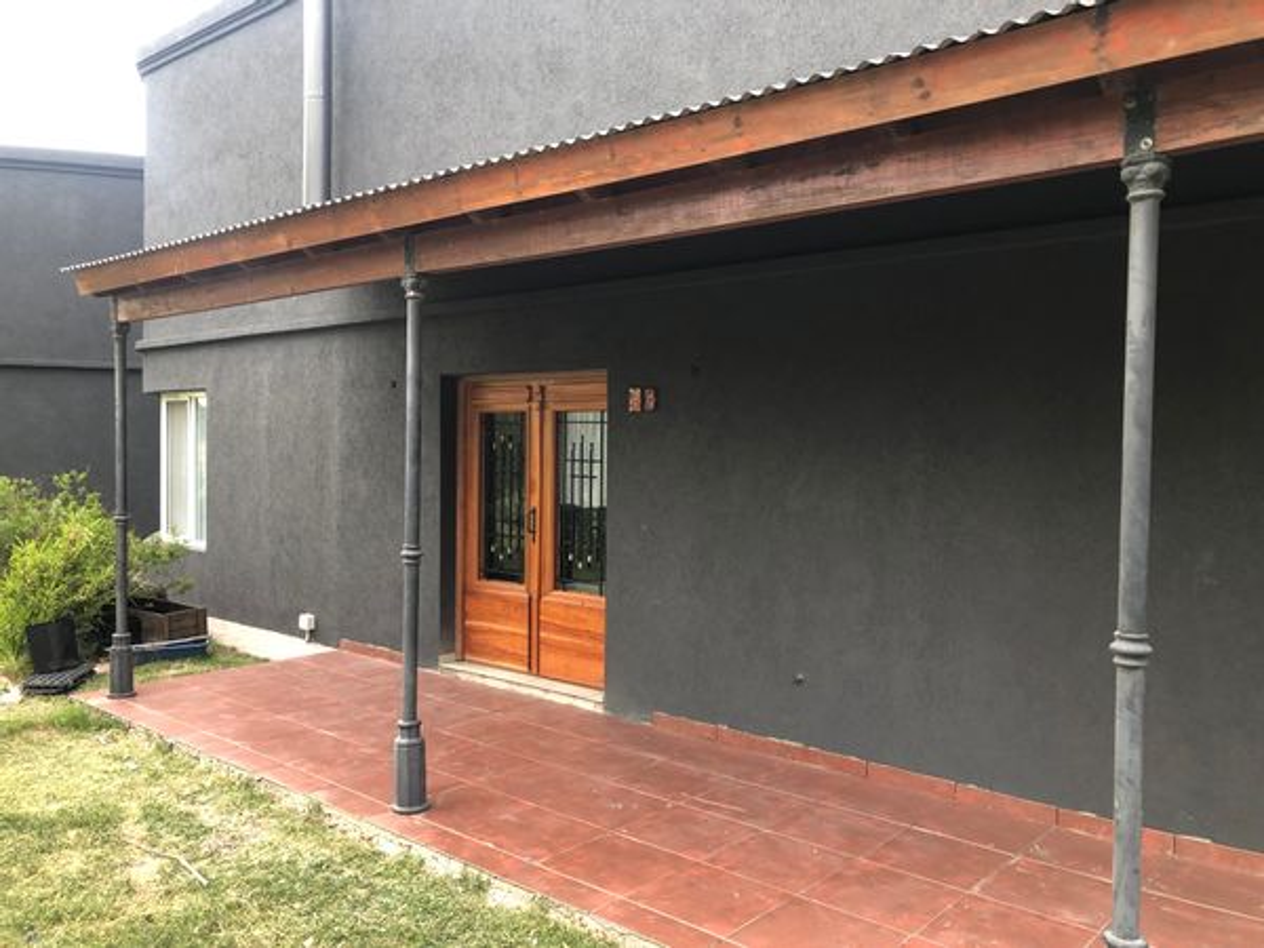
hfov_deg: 63.4
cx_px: 632
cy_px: 474
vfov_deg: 49.7
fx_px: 1022
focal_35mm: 28
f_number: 1.8
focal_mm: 3.99
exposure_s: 1/30
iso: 25
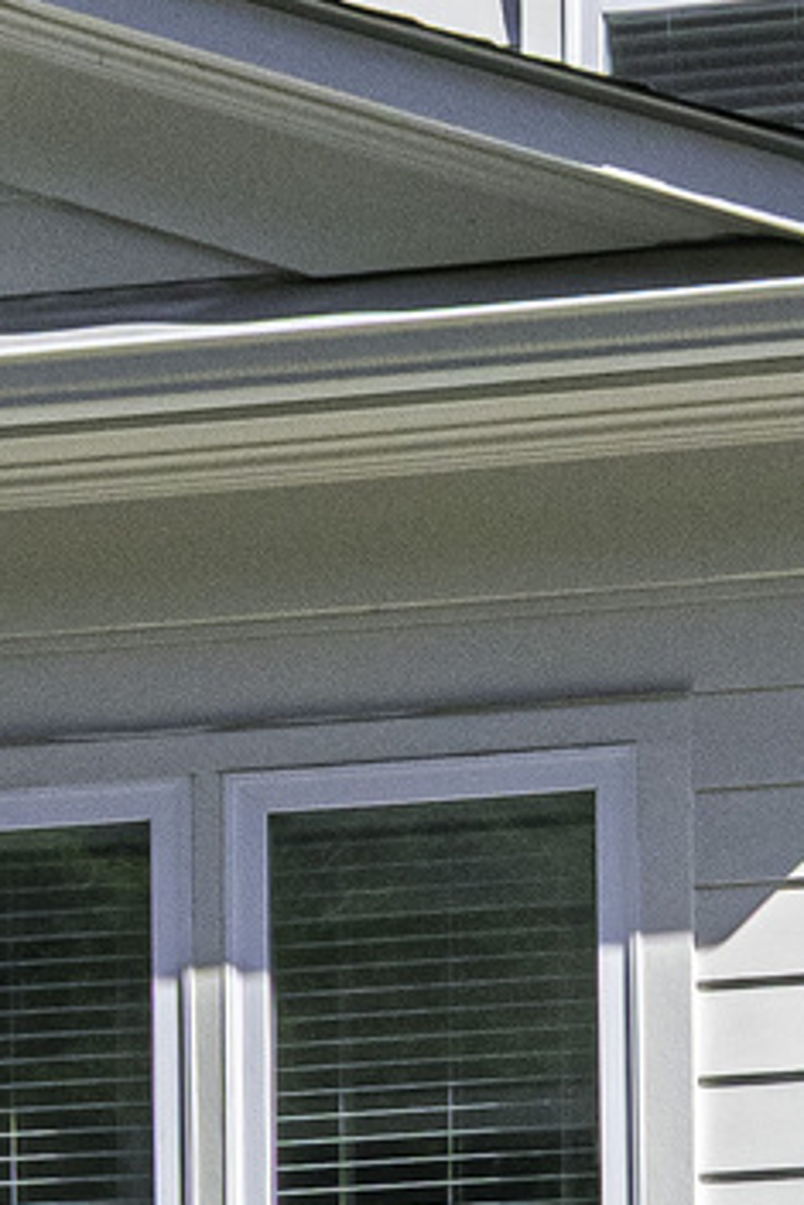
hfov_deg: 6.3
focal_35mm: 216
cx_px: 937
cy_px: 1284
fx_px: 7228
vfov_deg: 9.4
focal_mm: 22
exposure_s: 1/800
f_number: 8
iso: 200
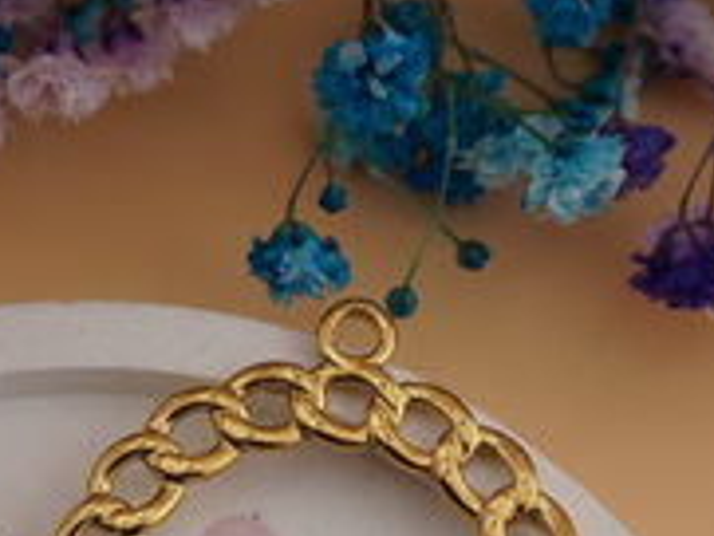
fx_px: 2518
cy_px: 512
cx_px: 83
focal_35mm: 122
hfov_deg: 16.0
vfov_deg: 12.0
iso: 100
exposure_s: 1/100
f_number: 7.1
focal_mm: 34
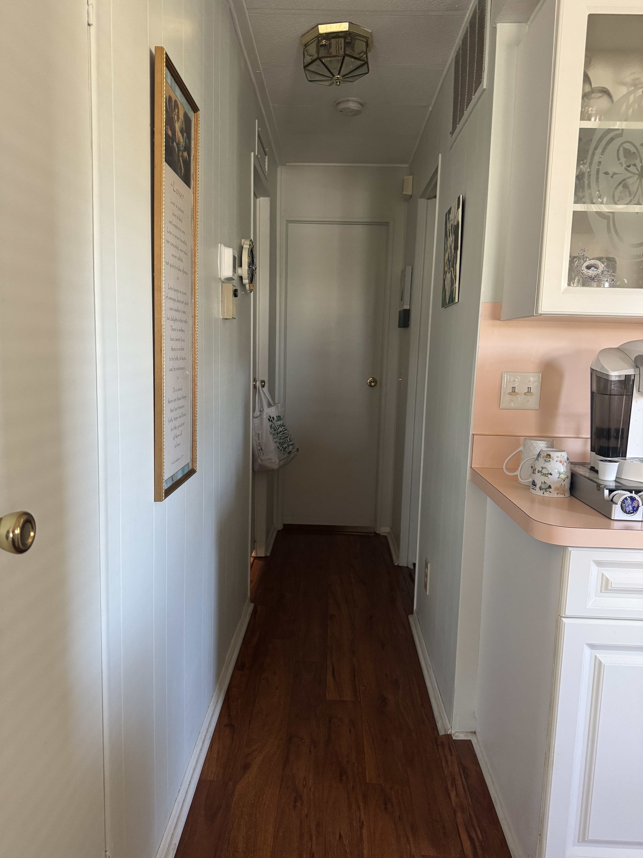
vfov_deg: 71.6
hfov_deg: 56.8
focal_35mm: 24
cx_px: 322
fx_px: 594
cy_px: 429
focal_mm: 6.76
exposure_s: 1/60
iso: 400
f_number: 1.78
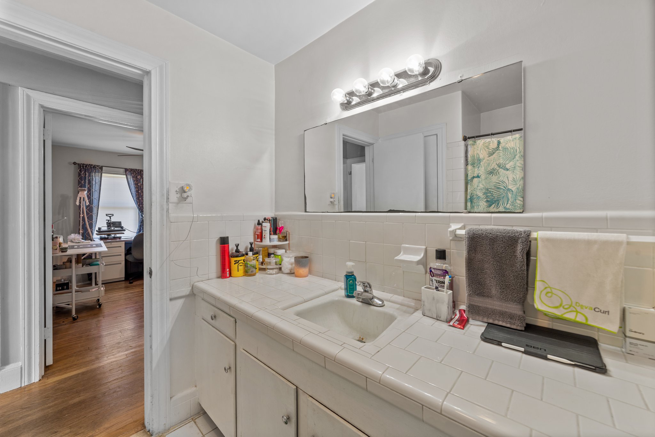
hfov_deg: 104.2
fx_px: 255
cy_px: 218
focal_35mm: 14
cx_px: 328
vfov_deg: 81.3
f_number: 8
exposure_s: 1/2.5
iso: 100
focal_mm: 14
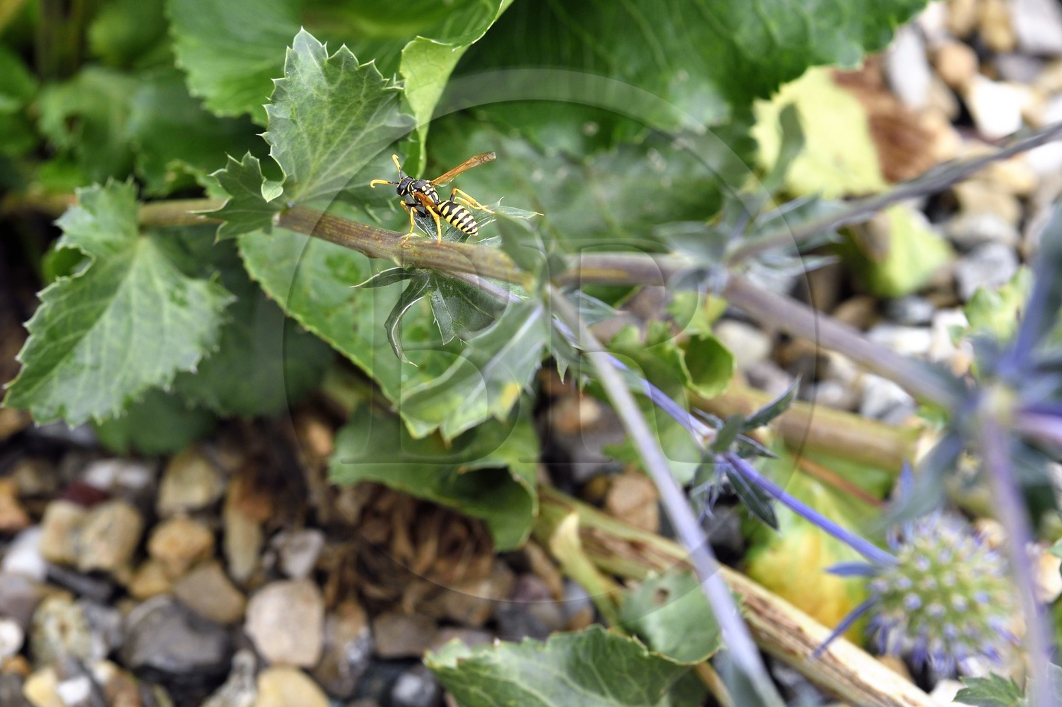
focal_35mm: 72
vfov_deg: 18.9
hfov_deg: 28.1
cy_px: 352
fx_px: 2123
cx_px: 534
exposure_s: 1/200
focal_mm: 70
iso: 800
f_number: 10
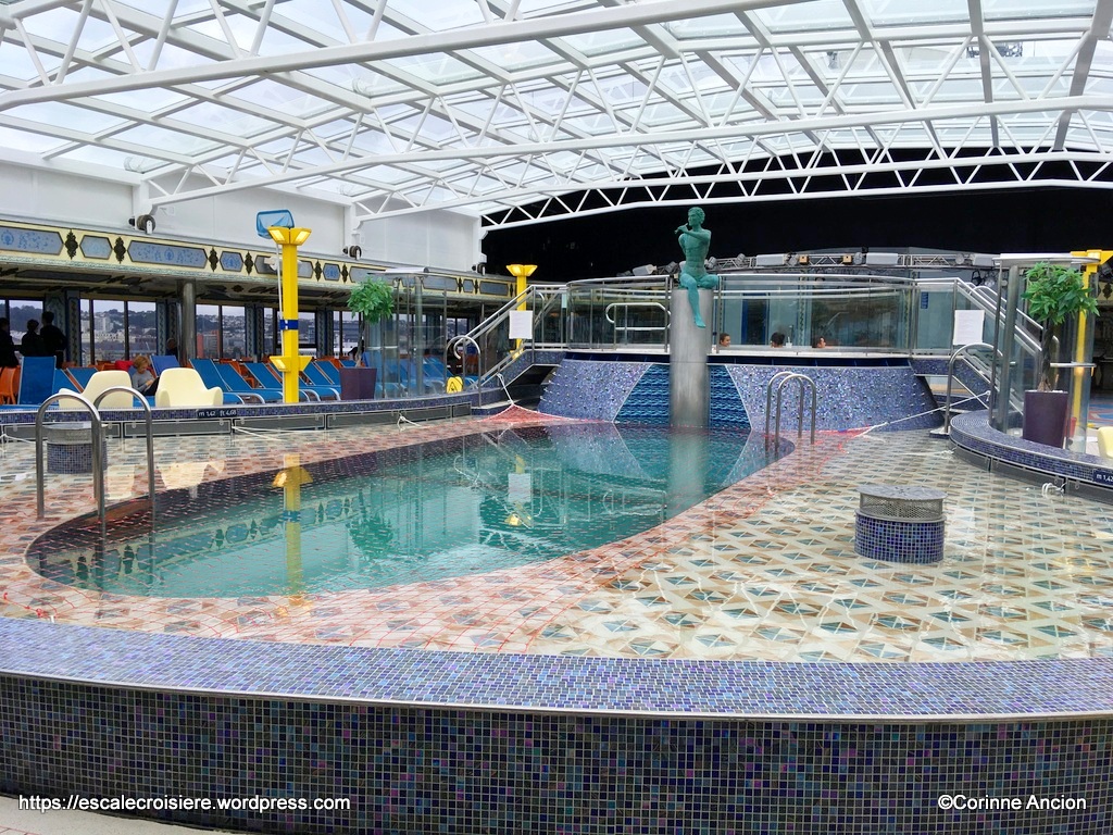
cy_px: 418
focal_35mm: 29
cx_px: 556
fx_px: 932
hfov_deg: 61.7
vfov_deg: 48.2
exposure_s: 1/574
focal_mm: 4.15
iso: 25
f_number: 2.2
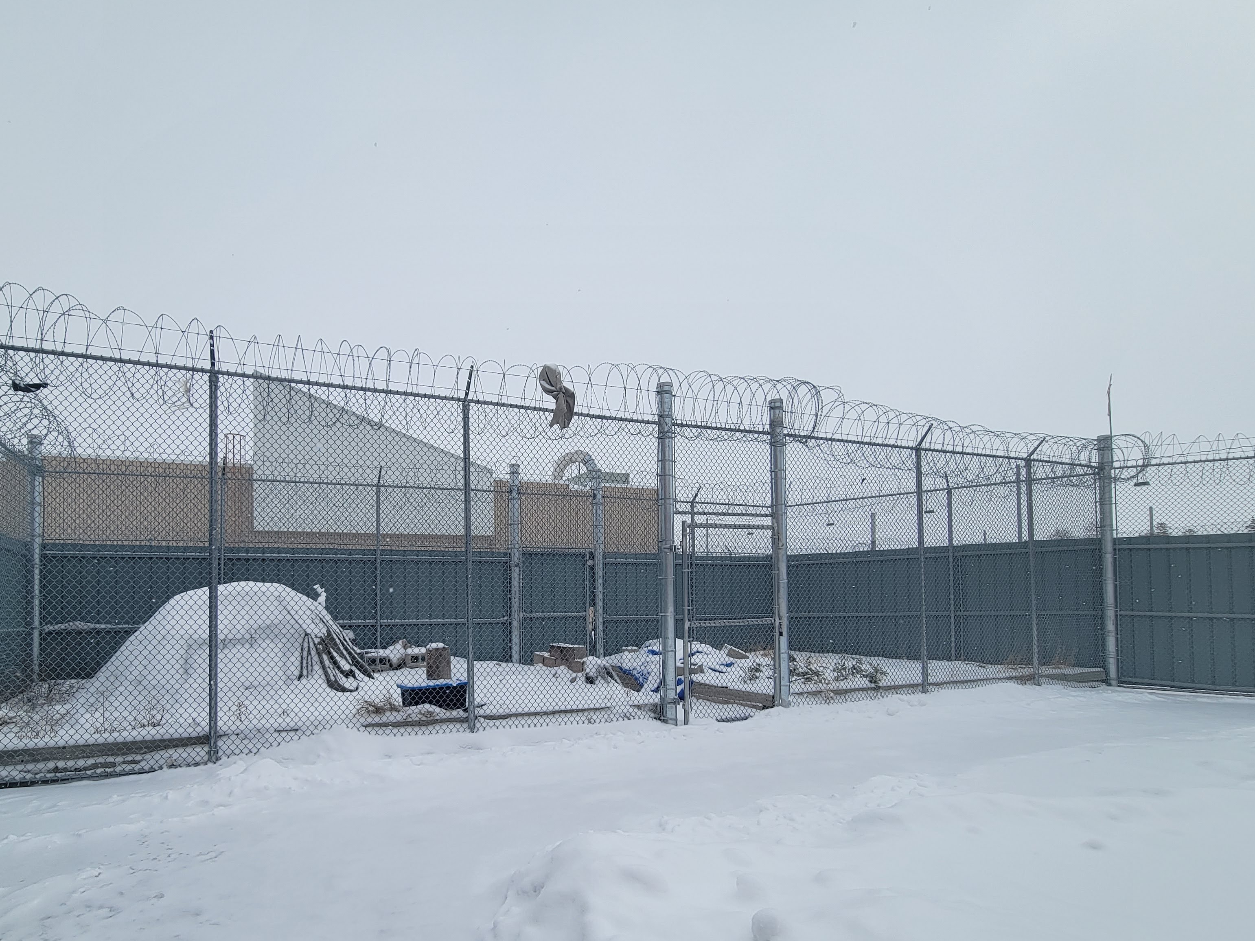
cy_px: 574
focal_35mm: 17
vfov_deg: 73.7
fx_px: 616
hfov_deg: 90.1
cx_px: 515
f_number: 2.2
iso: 50
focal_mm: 2.2
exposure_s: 1/2151
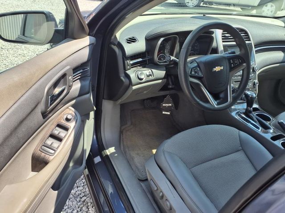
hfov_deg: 65.3
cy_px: 106
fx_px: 222
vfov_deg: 51.4
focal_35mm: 27
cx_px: 142
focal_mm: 3.58
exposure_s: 1/435
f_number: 1.9
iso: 40
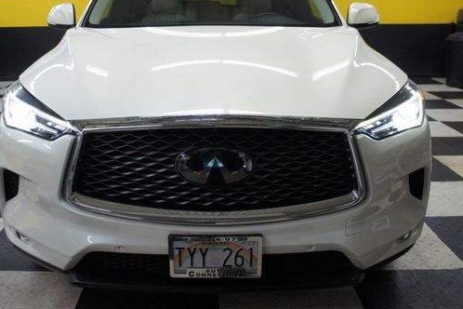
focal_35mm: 37
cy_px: 135
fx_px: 471
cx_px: 206
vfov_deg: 36.2
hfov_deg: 52.2
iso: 1250
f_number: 4
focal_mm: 19
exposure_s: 1/250
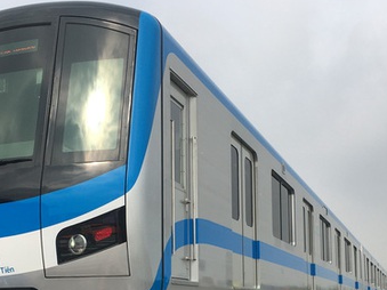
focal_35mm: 53
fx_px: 592
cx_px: 169
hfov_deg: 36.1
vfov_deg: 26.8
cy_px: 249
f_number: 2.2
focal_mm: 4.15
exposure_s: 1/1603
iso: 25
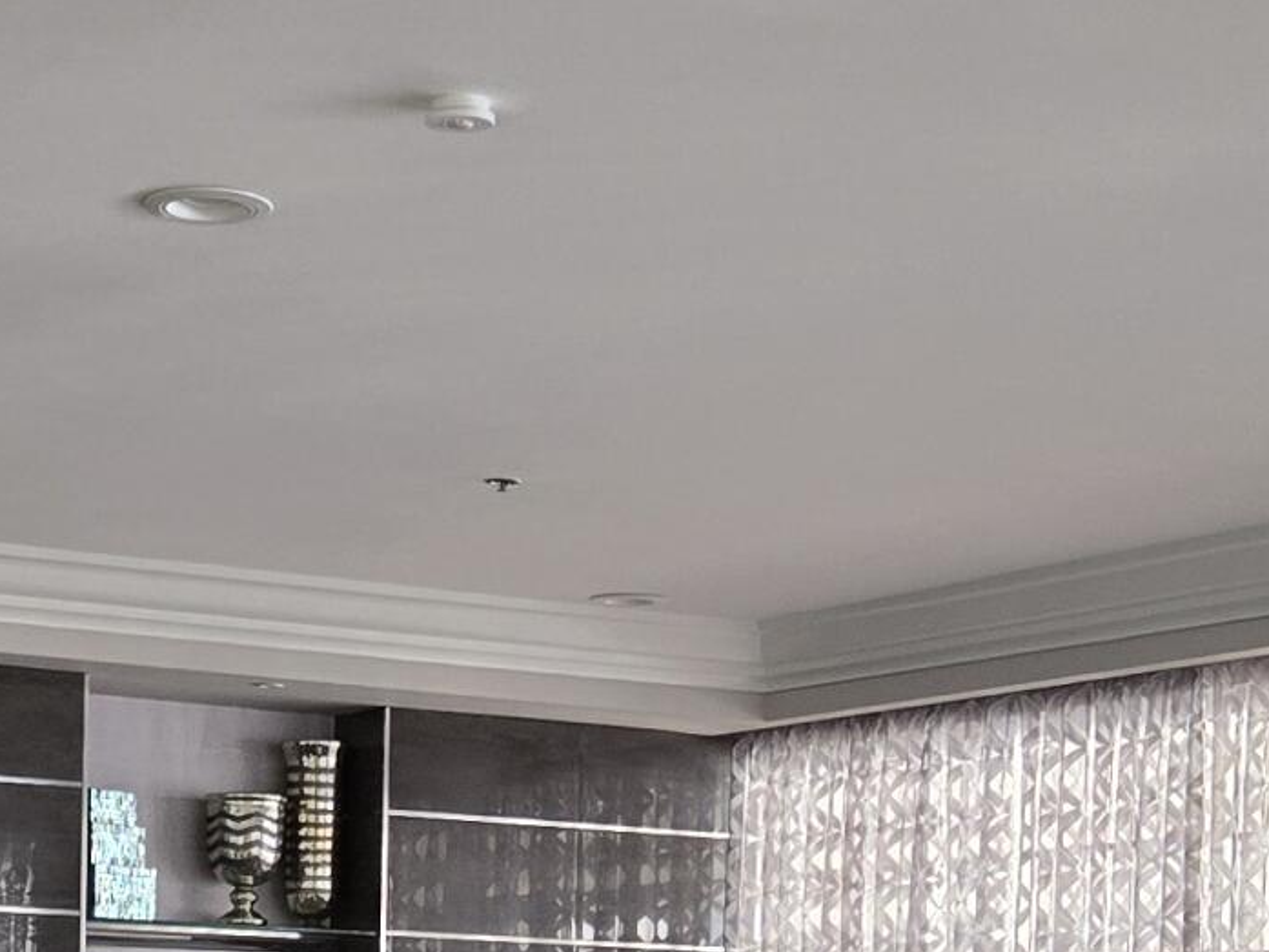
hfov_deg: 19.7
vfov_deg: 14.1
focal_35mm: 99
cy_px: 1362
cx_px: 304
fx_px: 3630
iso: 400
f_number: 1.8
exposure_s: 1/120
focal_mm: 5.4
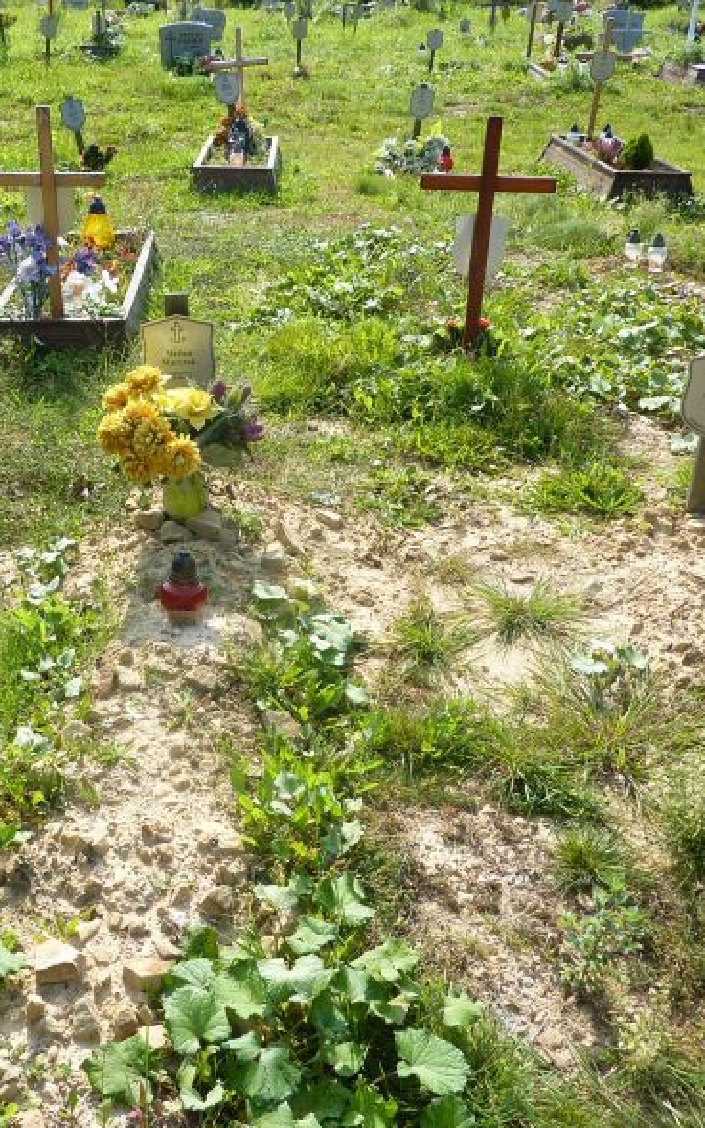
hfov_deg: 34.5
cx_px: 171
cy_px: 567
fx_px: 1107
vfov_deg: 54.0
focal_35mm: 36
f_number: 4
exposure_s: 1/250
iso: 80
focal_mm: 4.1
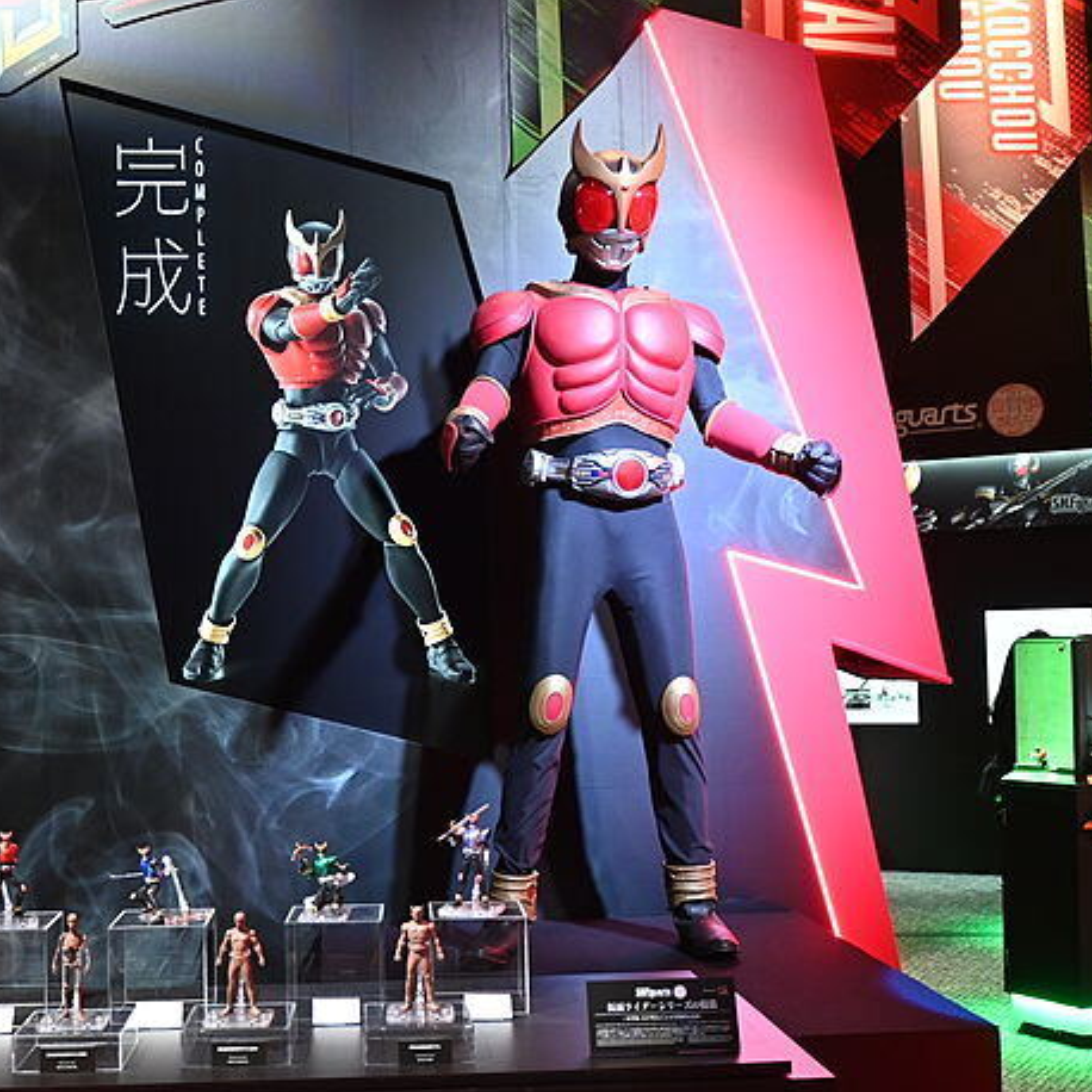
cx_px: 403
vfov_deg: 38.8
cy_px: 626
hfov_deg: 38.6
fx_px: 1548
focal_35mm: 43
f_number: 3.8
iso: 1250
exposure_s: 1/125
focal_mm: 19.5
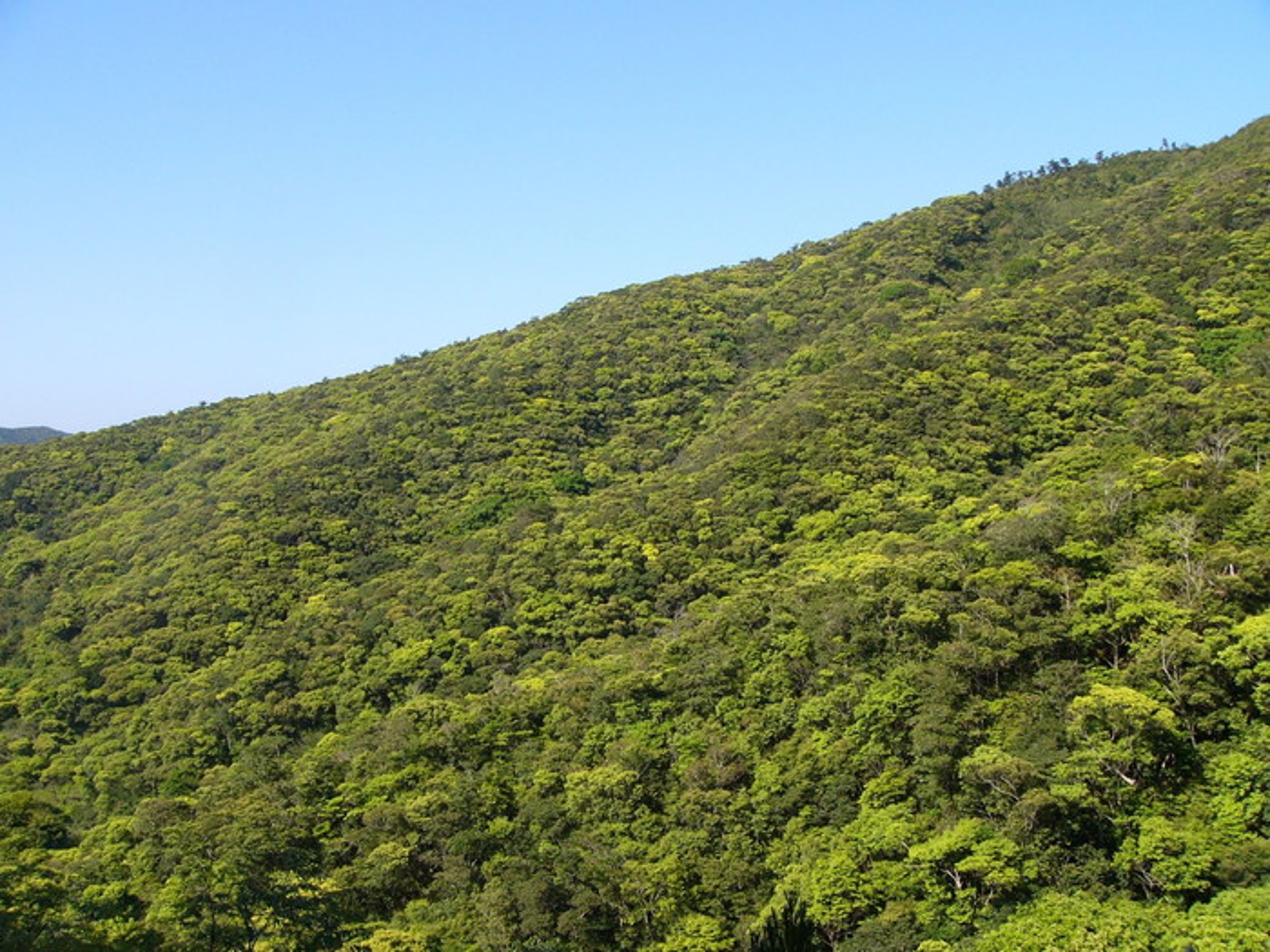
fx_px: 1321
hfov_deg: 51.4
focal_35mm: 36
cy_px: 476
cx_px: 635
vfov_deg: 39.7
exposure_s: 1/500
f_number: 5.2
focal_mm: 6
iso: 100
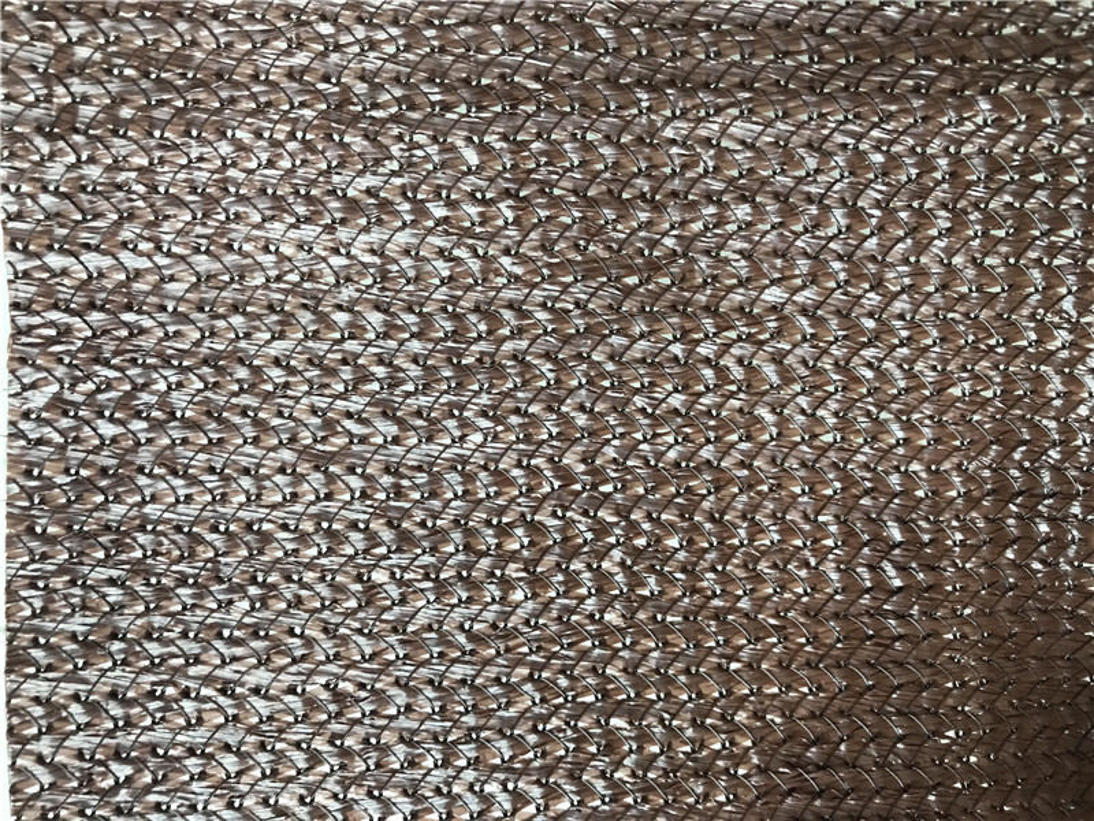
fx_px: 885
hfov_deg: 63.4
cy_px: 410
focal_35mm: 28
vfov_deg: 49.7
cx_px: 547
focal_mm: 3.99
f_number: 1.8
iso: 25
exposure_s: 1/33
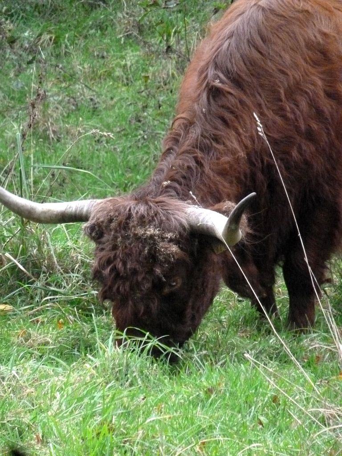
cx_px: 171
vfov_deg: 6.6
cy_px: 228
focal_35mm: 300
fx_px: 3952
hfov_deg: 5.0
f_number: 4.9
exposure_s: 1/125
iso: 1000
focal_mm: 49.2
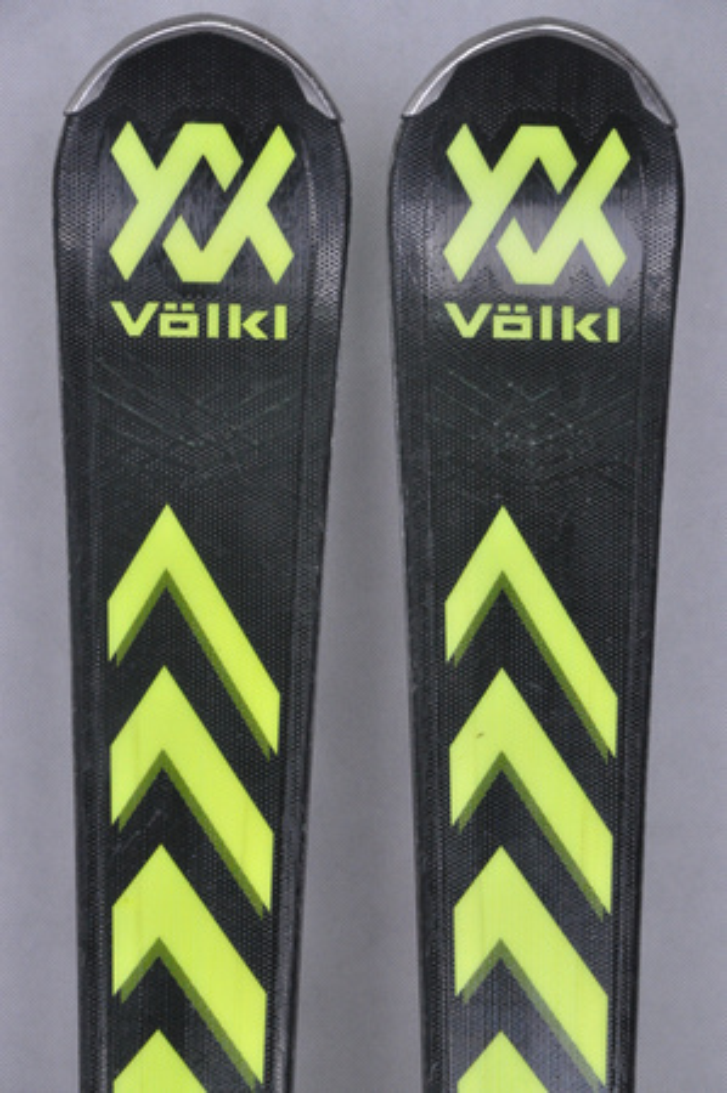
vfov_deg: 13.1
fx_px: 4782
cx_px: 364
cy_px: 546
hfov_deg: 8.7
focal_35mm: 158
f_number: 9.5
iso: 3200
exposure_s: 1/125
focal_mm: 105
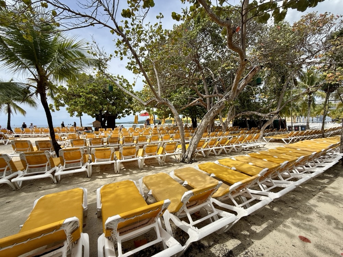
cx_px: 172
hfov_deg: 102.1
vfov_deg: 85.7
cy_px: 128
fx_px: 139
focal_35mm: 14
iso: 50
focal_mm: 2.22
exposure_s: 1/1795
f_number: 2.2
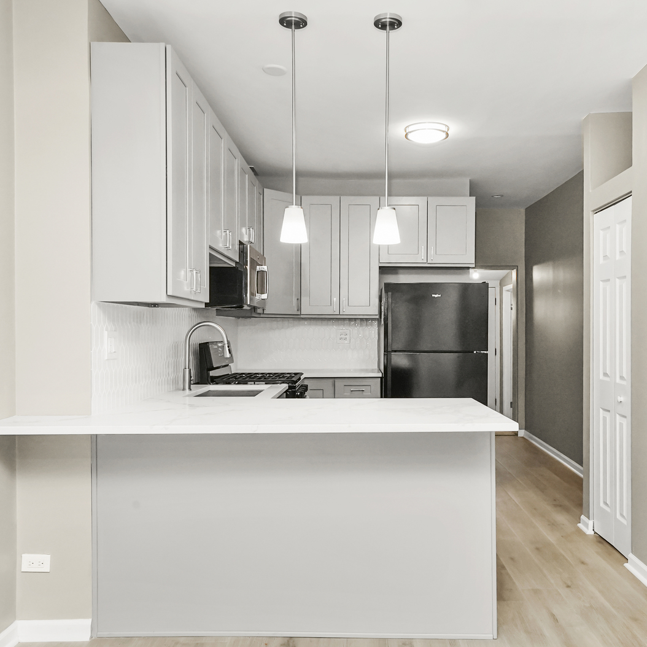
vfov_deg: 54.0
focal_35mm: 30
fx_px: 634
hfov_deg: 53.9
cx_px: 366
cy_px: 330
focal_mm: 23
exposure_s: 1/6
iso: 2000
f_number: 11
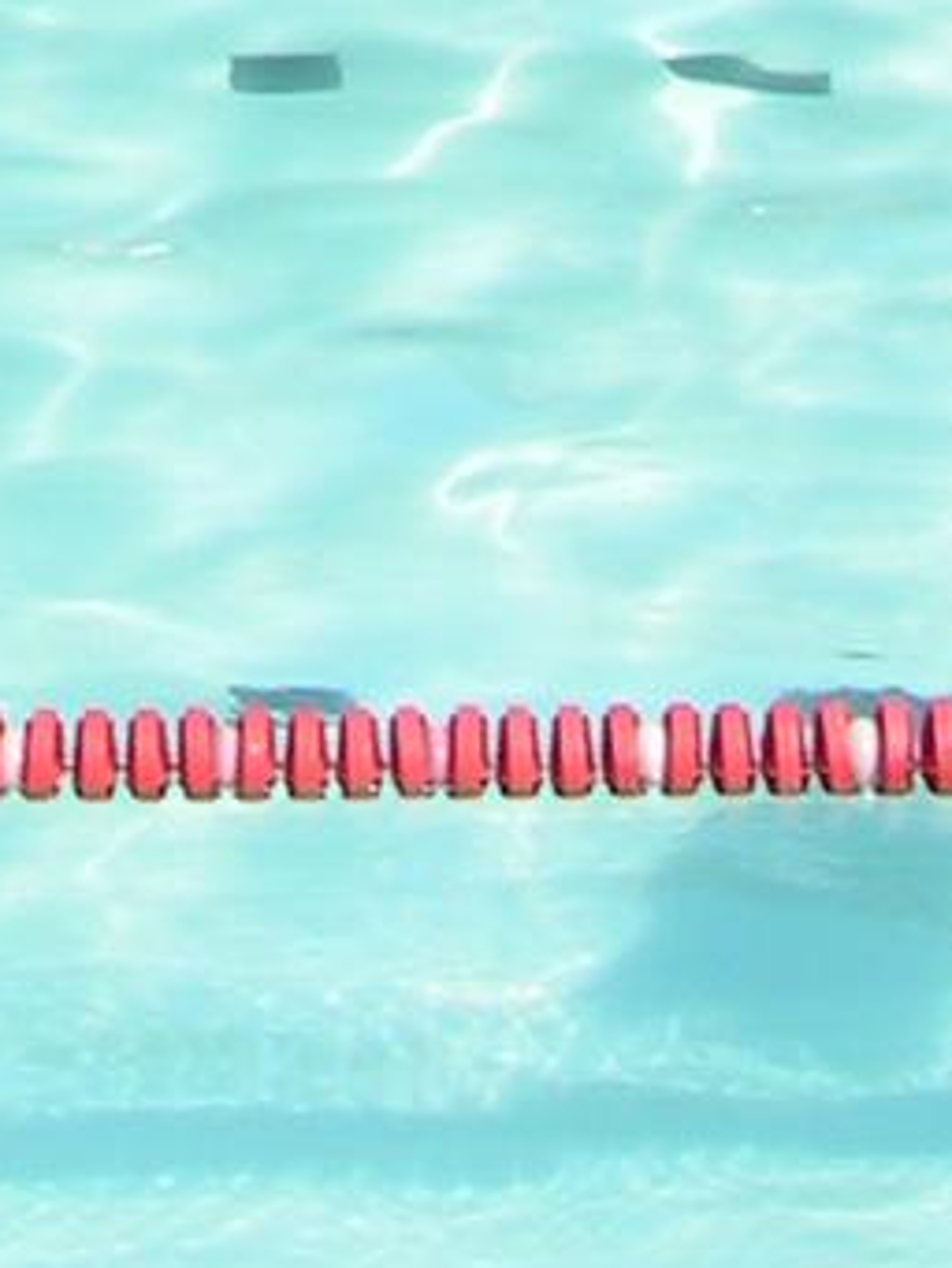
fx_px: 6266
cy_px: -1339
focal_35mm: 171
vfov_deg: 10.5
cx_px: -152
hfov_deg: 8.6
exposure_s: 1/500
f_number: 5.6
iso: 50
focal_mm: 5.8
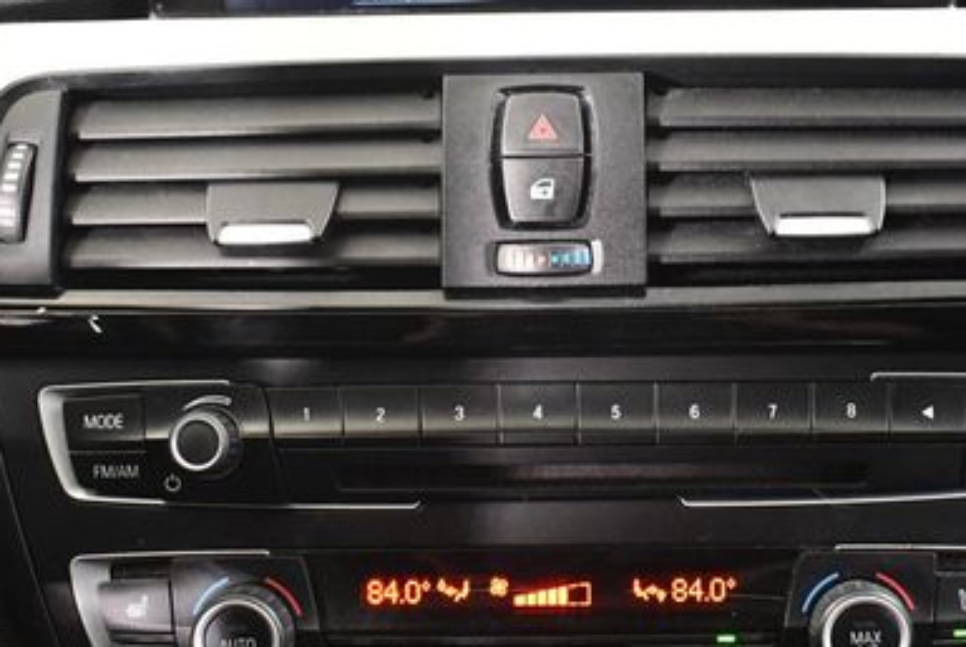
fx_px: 1612
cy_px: 322
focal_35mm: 60
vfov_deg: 22.7
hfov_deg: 33.3
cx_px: 551
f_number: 3.5
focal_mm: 18
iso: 3200
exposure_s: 1/60
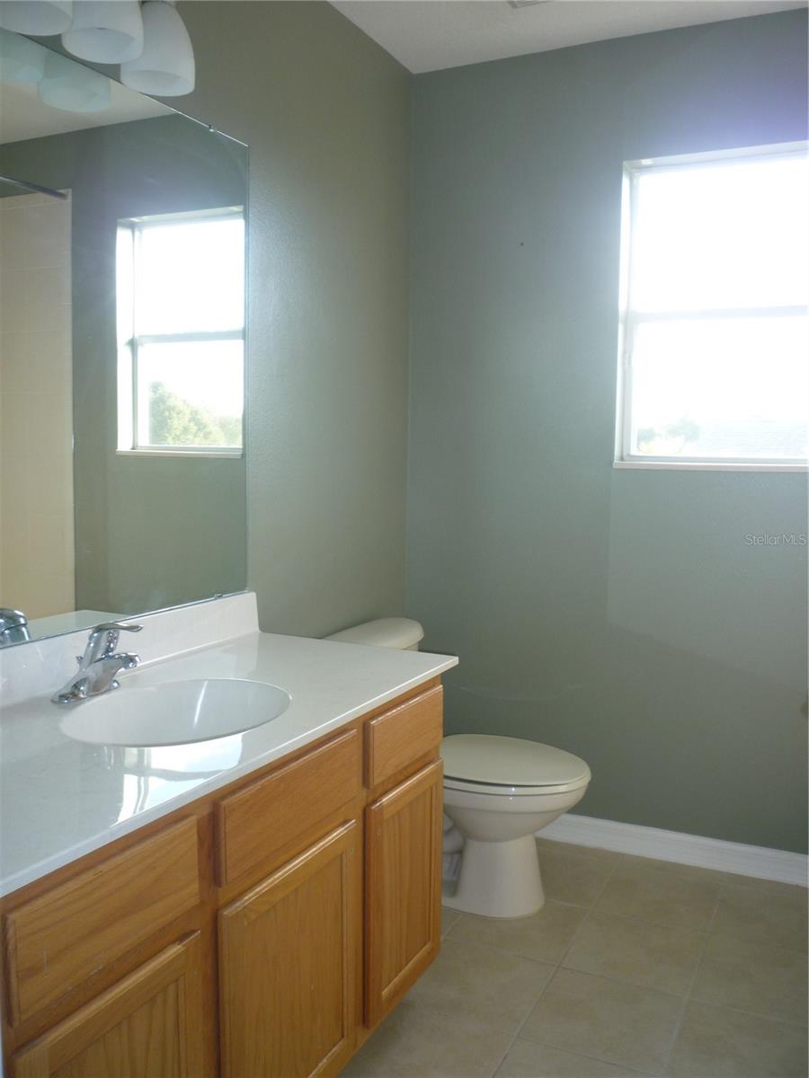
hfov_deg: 48.2
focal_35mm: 29
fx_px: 904
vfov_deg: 61.7
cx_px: 404
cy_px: 539
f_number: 3.3
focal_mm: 5.2
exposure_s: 1/30
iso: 100
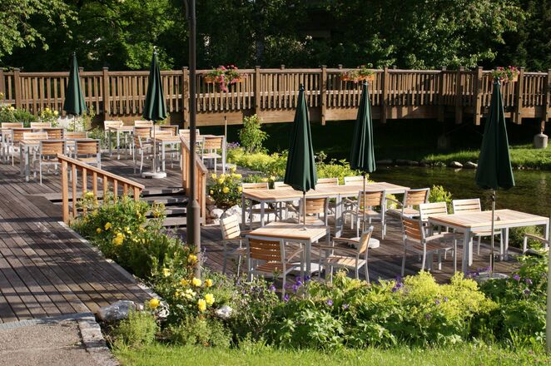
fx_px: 803
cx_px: 276
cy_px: 183
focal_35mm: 52
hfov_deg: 37.9
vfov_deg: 25.7
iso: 200
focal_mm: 35
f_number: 13
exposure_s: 1/100
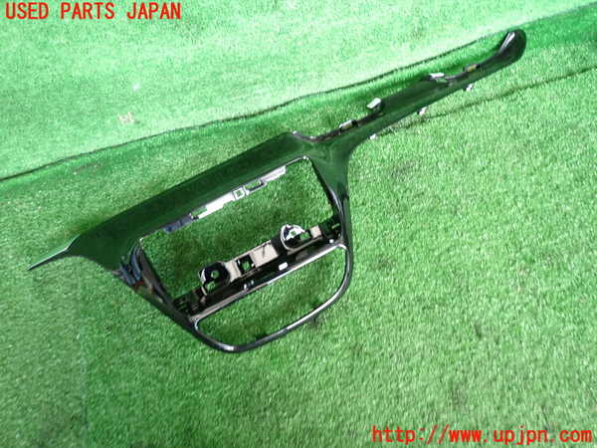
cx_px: 298
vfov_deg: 54.9
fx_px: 431
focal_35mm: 25
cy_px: 224
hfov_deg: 69.4
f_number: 2
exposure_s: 1/30
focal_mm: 4.5
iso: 250
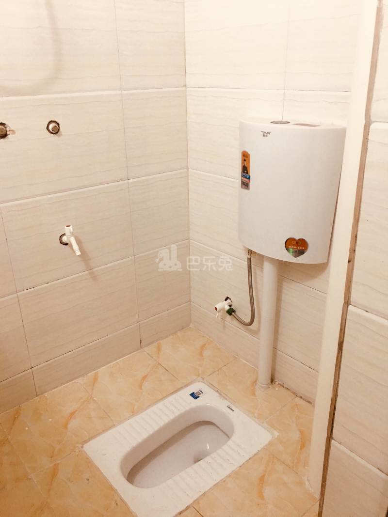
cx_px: 194
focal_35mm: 29
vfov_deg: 61.7
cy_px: 258
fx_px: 433
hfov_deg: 48.2
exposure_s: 1/17
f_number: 2.2
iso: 64
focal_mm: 4.15
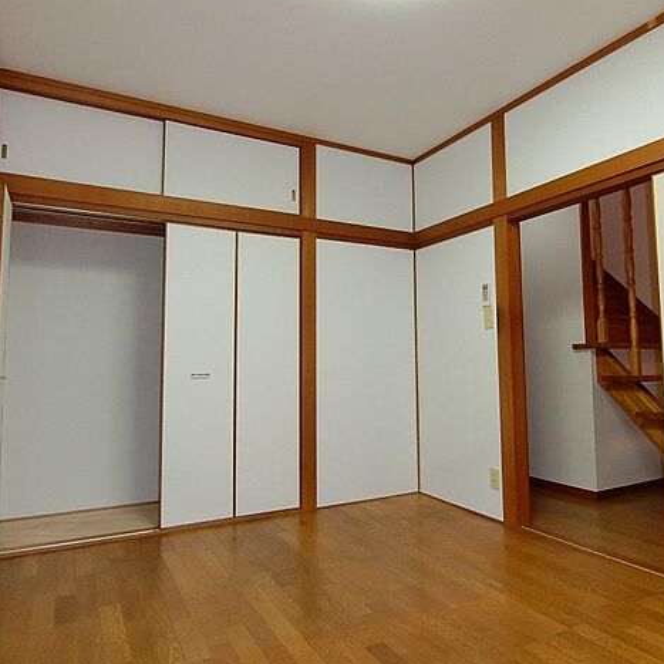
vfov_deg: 67.3
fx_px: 499
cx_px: 340
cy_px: 328
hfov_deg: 67.3
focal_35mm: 23
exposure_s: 1/125
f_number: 2.7
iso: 400
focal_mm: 4.06
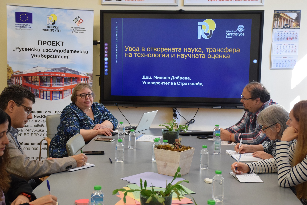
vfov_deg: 23.8
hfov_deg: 35.0
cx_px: 154
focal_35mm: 57
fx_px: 486
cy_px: 102
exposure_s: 1/125
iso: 1600
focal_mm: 38
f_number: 5.6
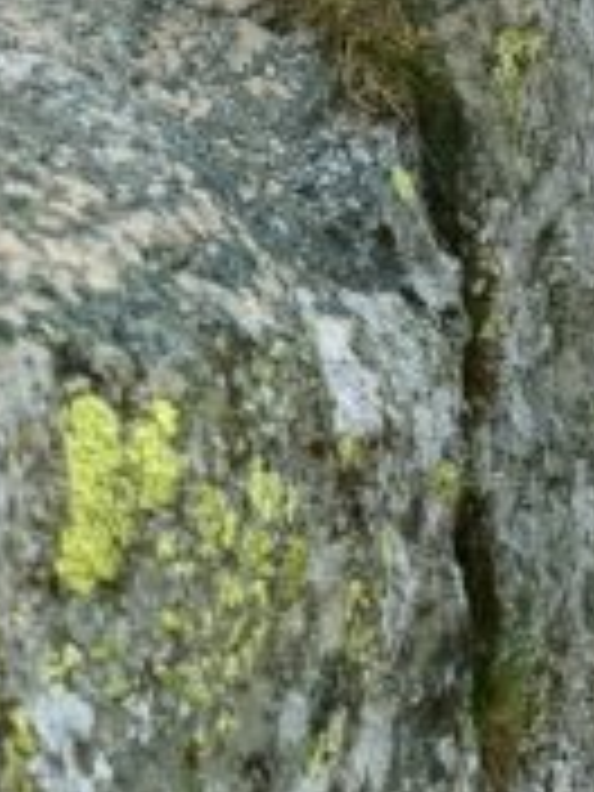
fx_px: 3203
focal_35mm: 140
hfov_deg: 10.1
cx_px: 1026
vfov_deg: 12.8
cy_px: -621
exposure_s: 1/2232
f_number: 1.78
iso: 100
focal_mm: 6.76
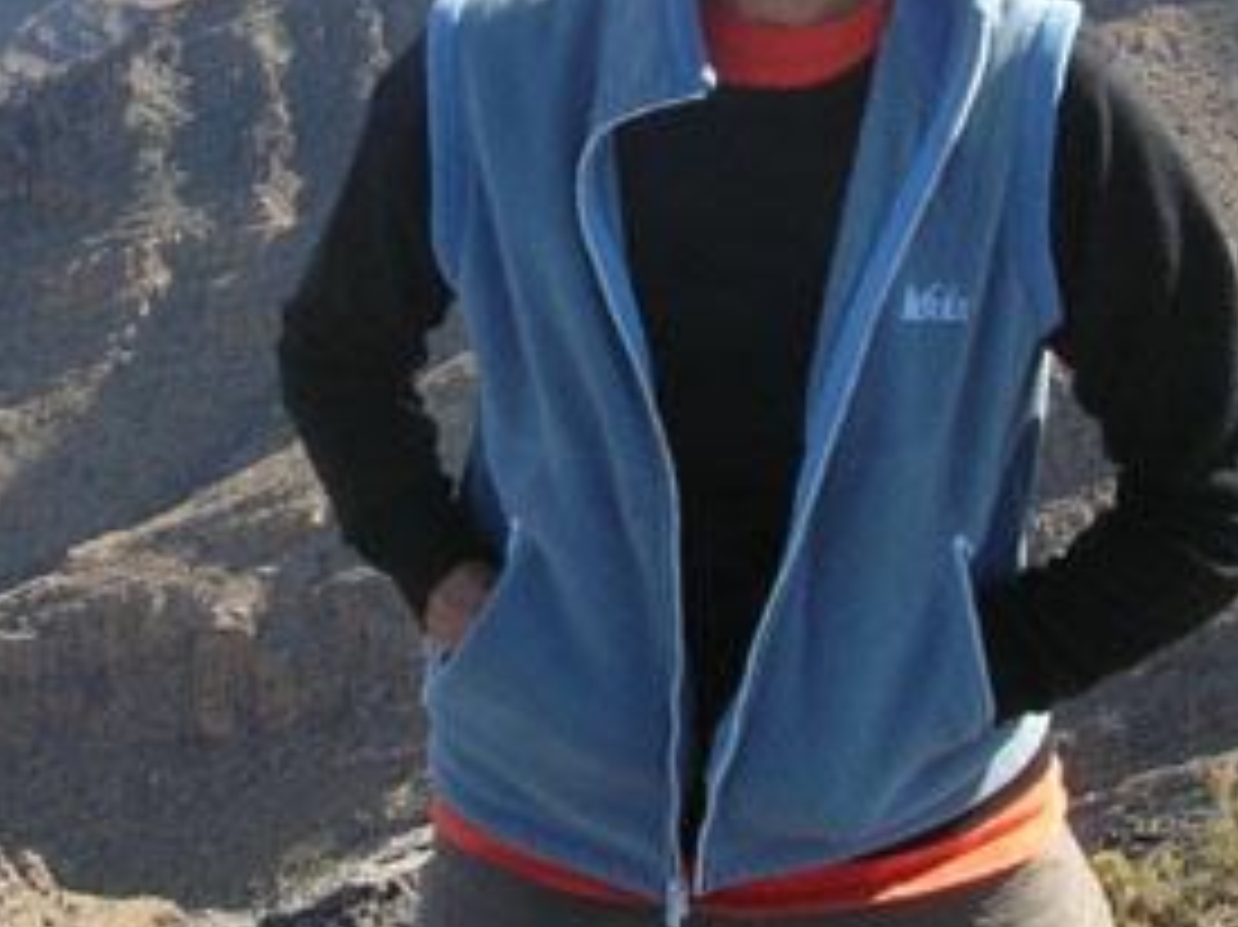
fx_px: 3646
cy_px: 79
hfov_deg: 19.3
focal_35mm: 102
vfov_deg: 14.3
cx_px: 608
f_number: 5.6
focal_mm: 5.8
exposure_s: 1/162
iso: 50
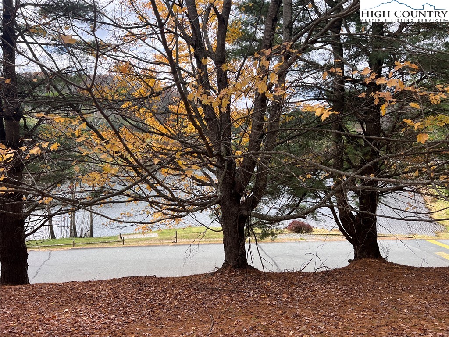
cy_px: 168
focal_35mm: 26
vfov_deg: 53.1
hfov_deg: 67.3
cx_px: 224
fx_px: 337
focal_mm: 5.7
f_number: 1.5
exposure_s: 1/1431
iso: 50
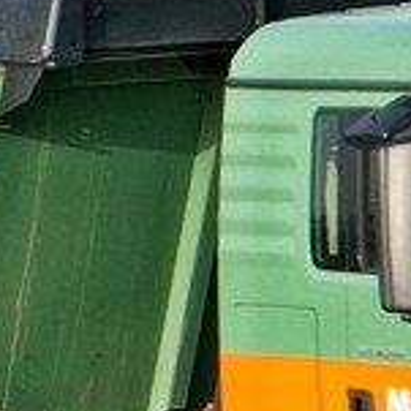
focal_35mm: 577
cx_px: 109
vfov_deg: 3.0
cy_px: 293
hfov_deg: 3.0
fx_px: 7748
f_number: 6.3
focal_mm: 85.6
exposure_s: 1/3200
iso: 1250
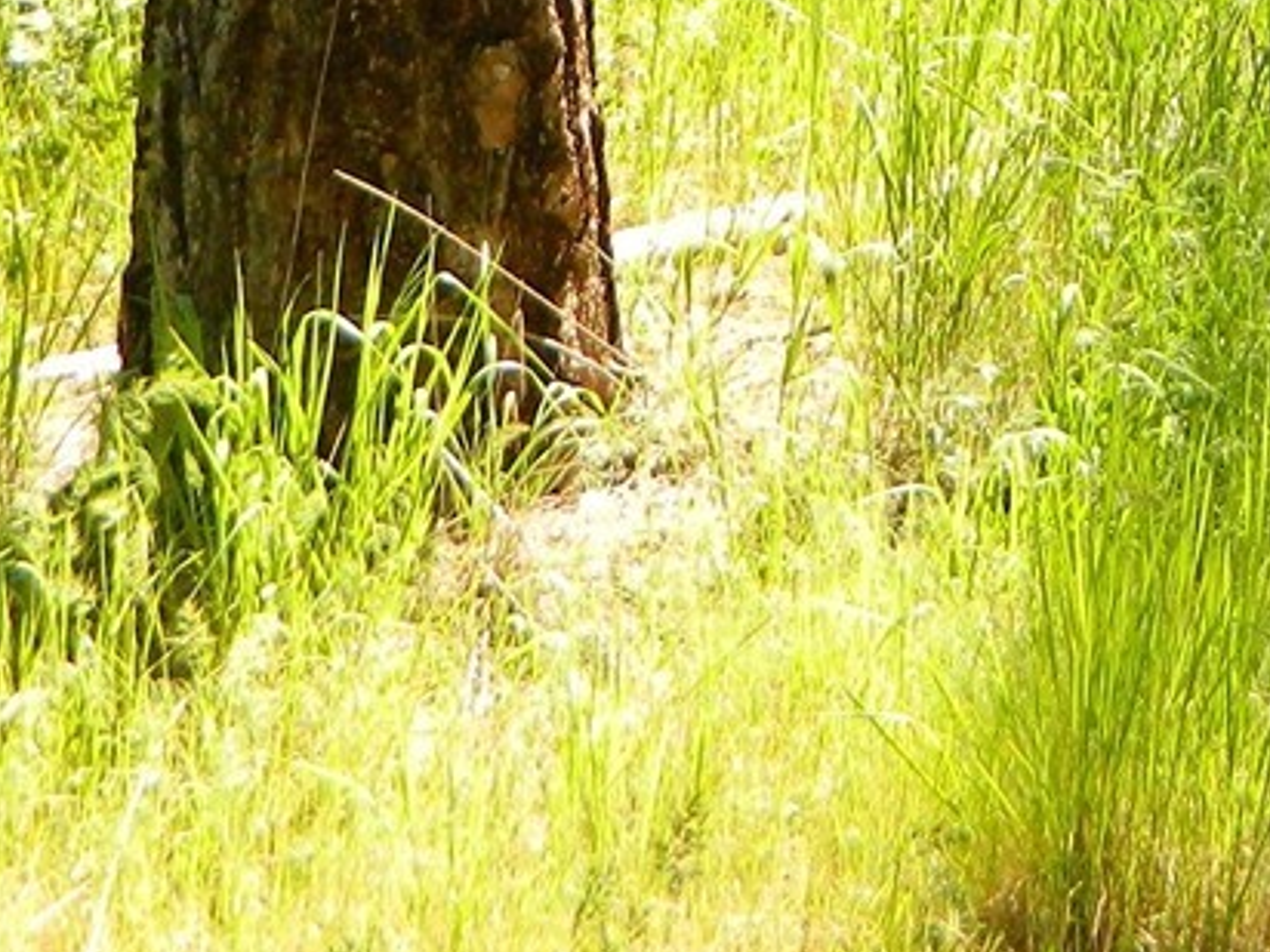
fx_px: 3559
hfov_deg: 18.8
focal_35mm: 97
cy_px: -776
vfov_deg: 13.6
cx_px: 1628
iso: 110
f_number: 3.1
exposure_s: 1/250
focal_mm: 4.5
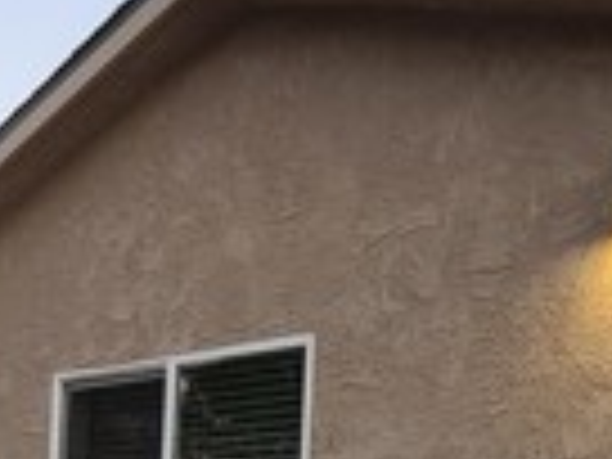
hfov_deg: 31.7
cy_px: 562
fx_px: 1078
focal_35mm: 61
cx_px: 274
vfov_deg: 22.1
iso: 80
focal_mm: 2.2
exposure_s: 1/60
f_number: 2.2
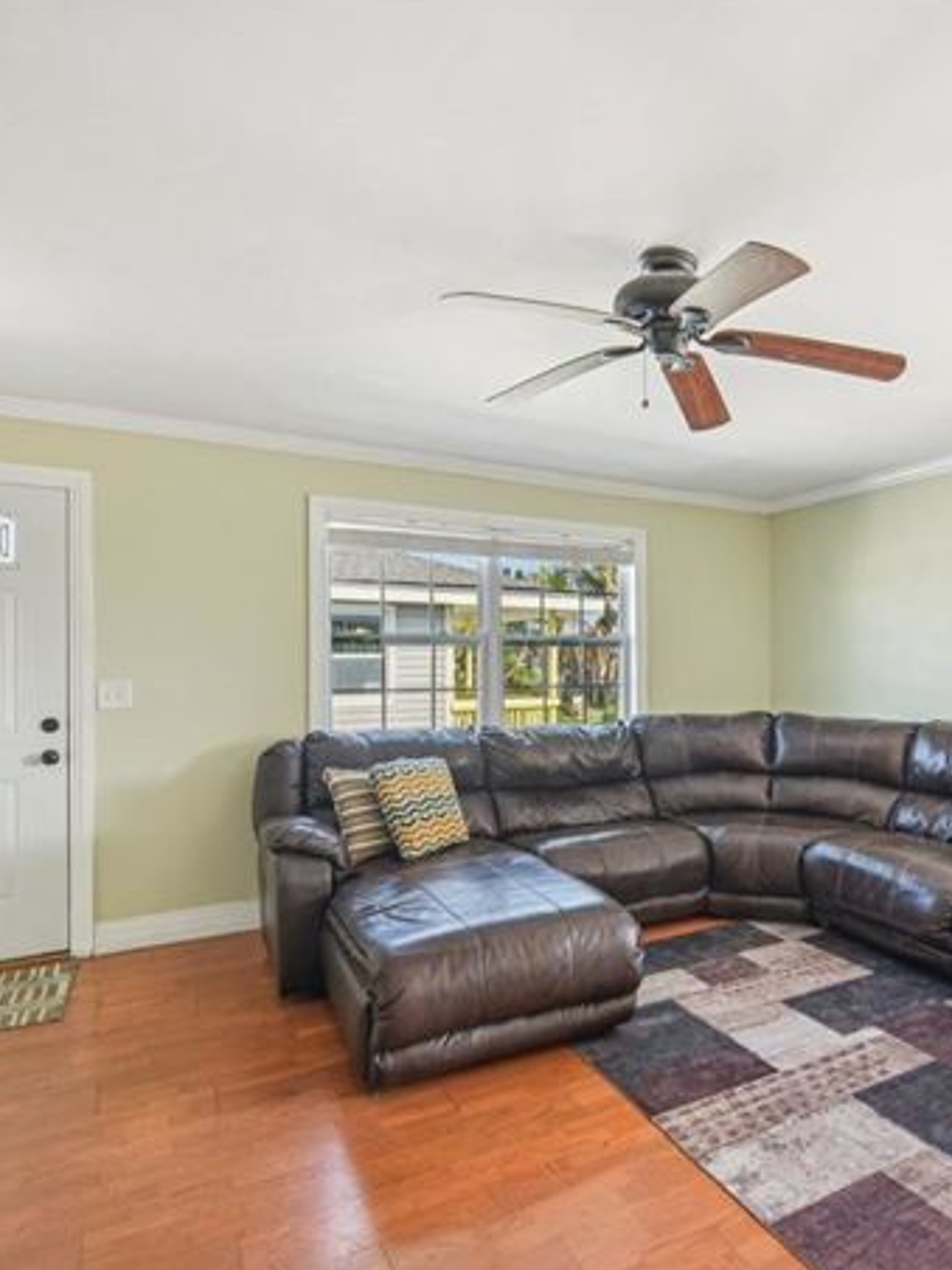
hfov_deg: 61.6
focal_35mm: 21
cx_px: 650
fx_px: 770
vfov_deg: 79.0
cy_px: 650
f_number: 8
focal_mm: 14
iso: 400
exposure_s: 1/80
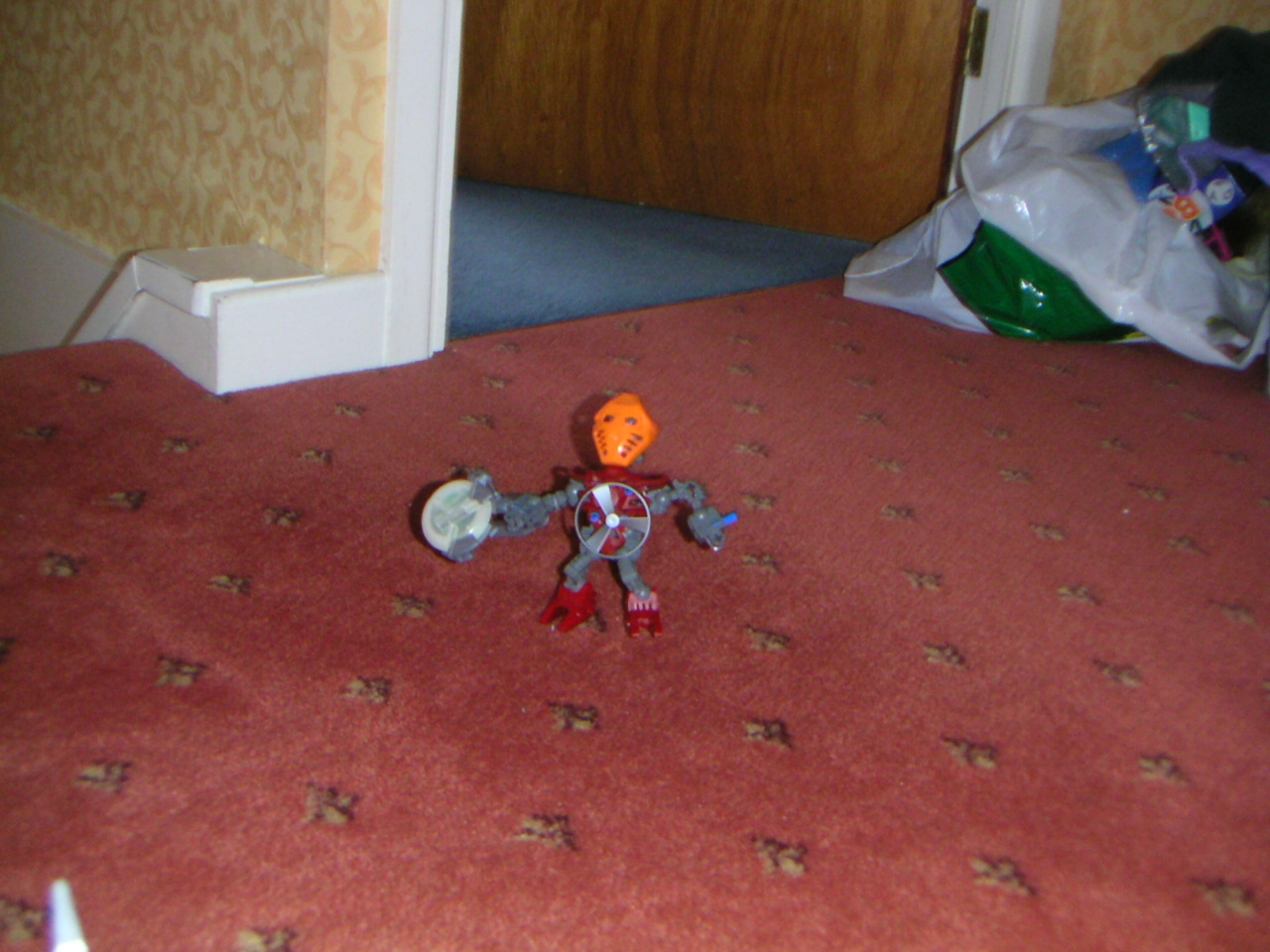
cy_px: 476
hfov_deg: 47.9
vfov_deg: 36.8
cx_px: 635
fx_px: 1431
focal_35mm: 39
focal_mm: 5.1
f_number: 2.9
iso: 200
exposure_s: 1/45
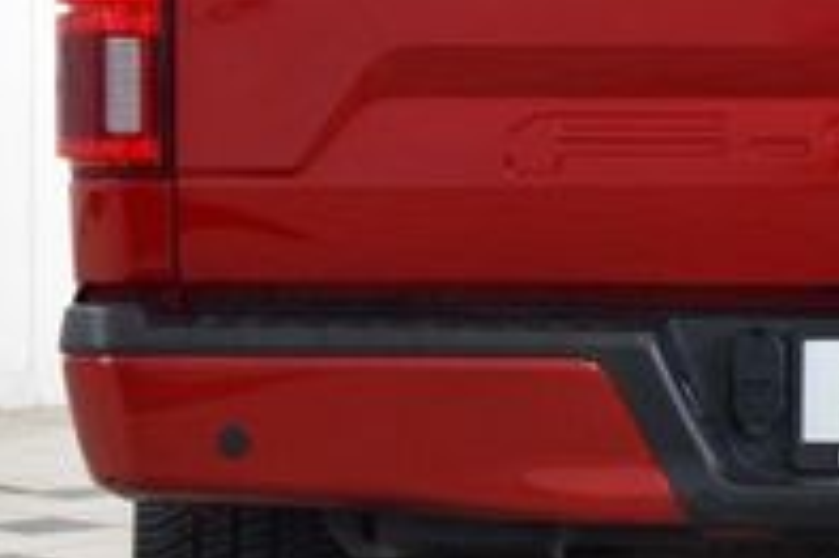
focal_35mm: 195
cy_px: 87
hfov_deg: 10.4
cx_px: 941
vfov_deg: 7.0
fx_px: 4541
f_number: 4
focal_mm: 40
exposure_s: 1/60
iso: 1600
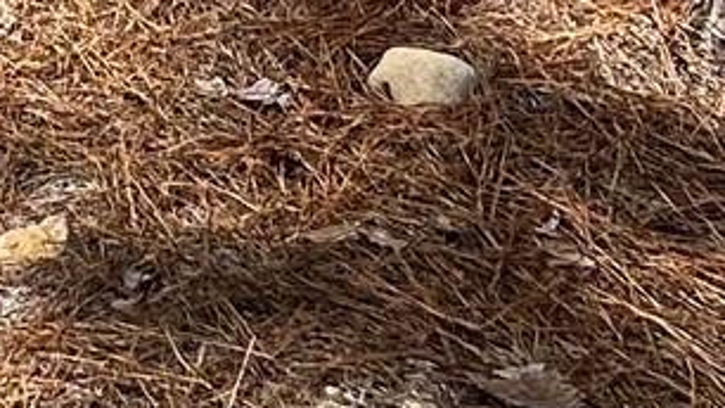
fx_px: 1961
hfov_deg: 16.8
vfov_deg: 8.6
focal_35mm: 102
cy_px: -1025
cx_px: -637
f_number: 2.2
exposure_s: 1/280
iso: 40
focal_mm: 2.22
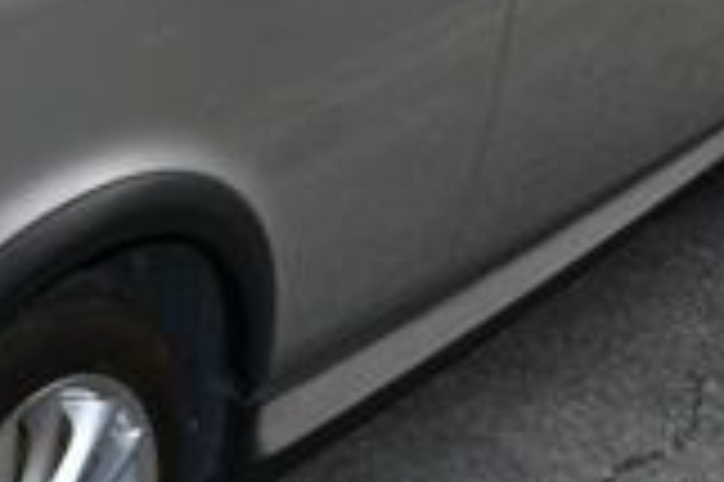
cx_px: -198
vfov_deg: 10.4
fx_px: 2632
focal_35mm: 131
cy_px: -9
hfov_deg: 15.0
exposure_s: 1/200
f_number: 5.6
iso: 100
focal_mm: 22
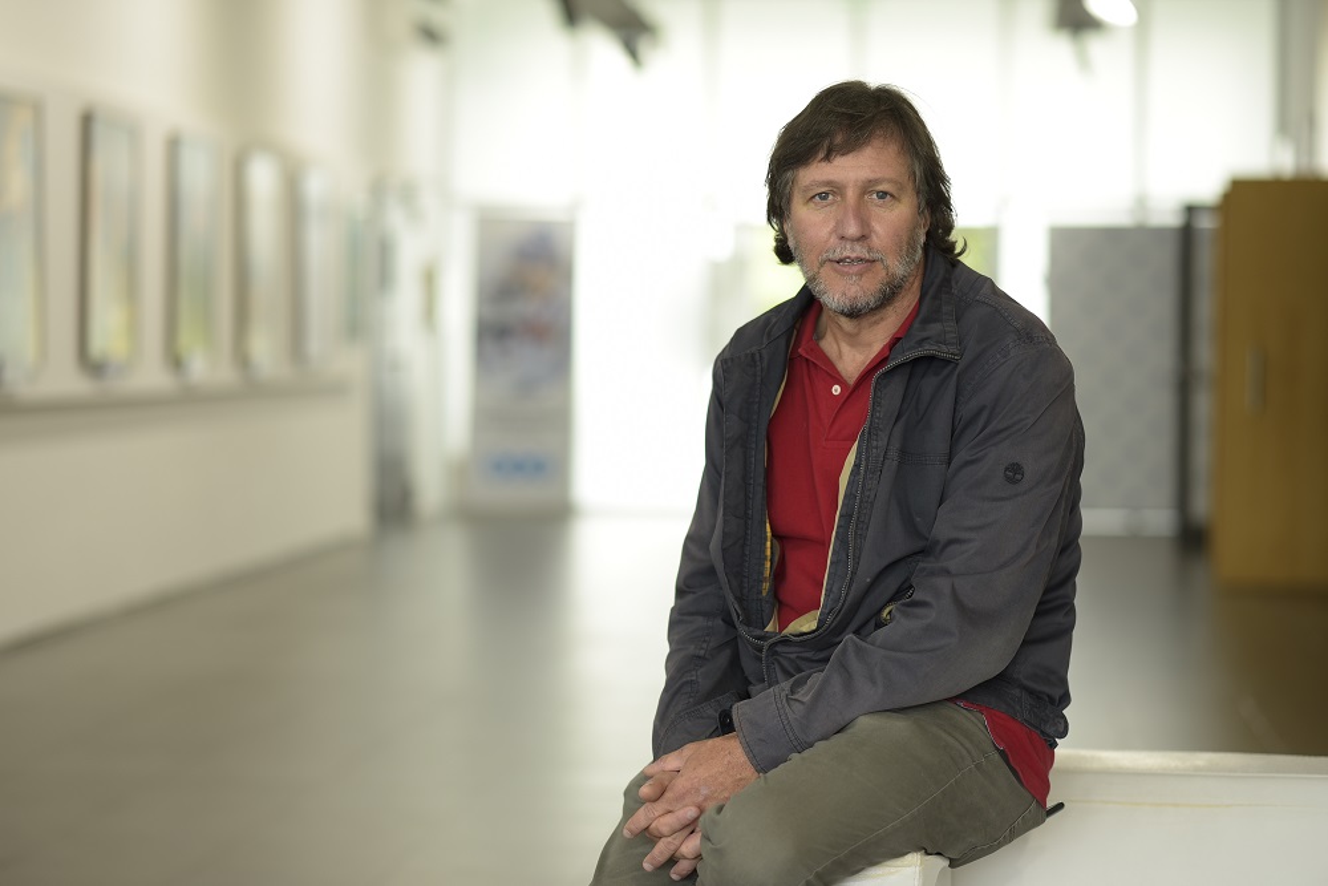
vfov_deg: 16.1
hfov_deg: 23.9
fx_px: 3136
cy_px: 443
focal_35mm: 85
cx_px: 664
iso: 160
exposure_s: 1/160
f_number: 2.2
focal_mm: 85
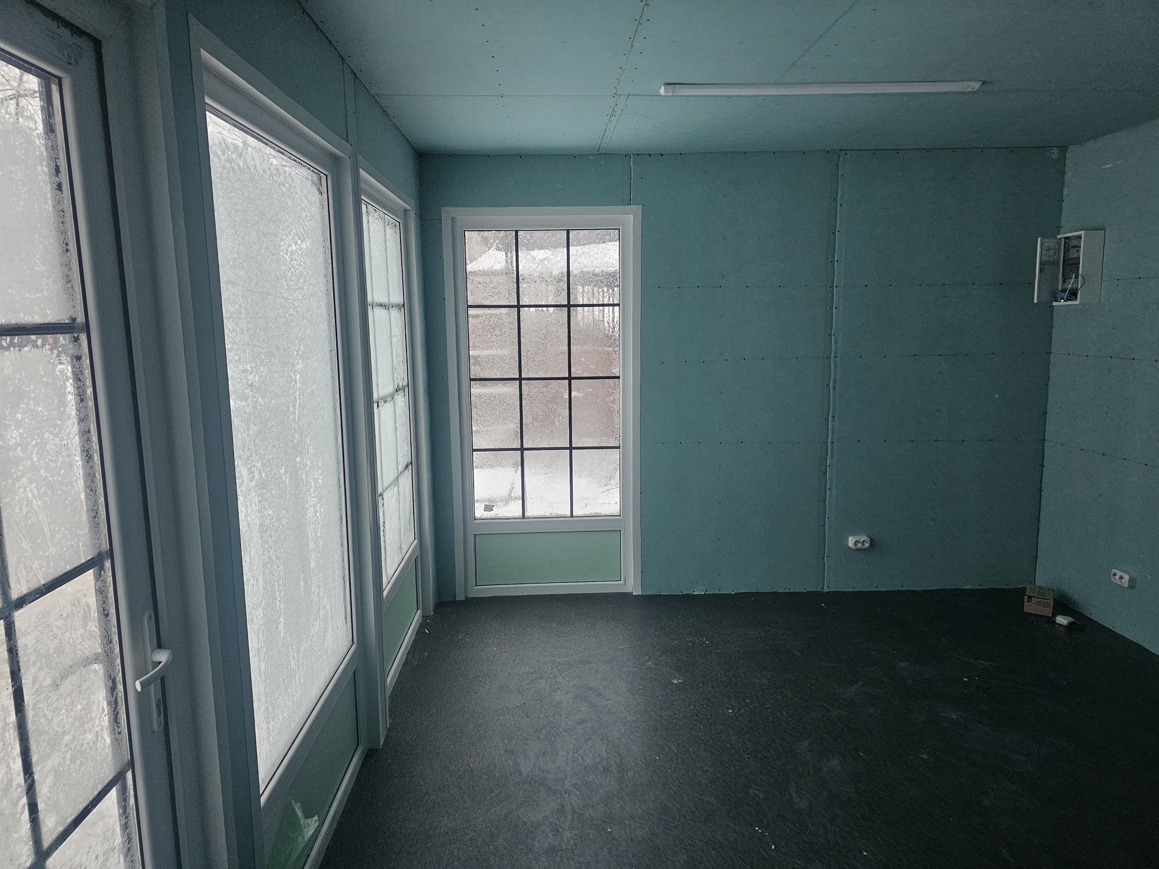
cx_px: 580
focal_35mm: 23
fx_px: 770
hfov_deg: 73.9
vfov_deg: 58.9
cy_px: 434
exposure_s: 1/100
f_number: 1.7
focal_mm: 6.3
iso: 1000
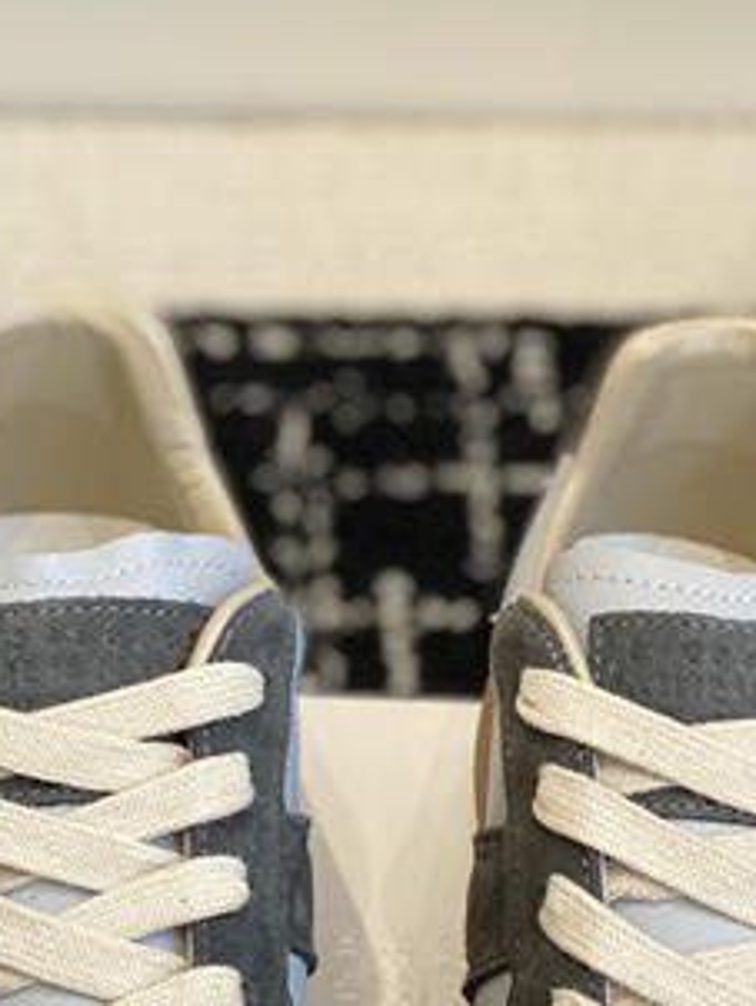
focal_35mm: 149
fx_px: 4333
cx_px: 350
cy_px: 849
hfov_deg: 10.0
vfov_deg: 13.2
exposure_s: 1/122
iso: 64
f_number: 2
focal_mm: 6
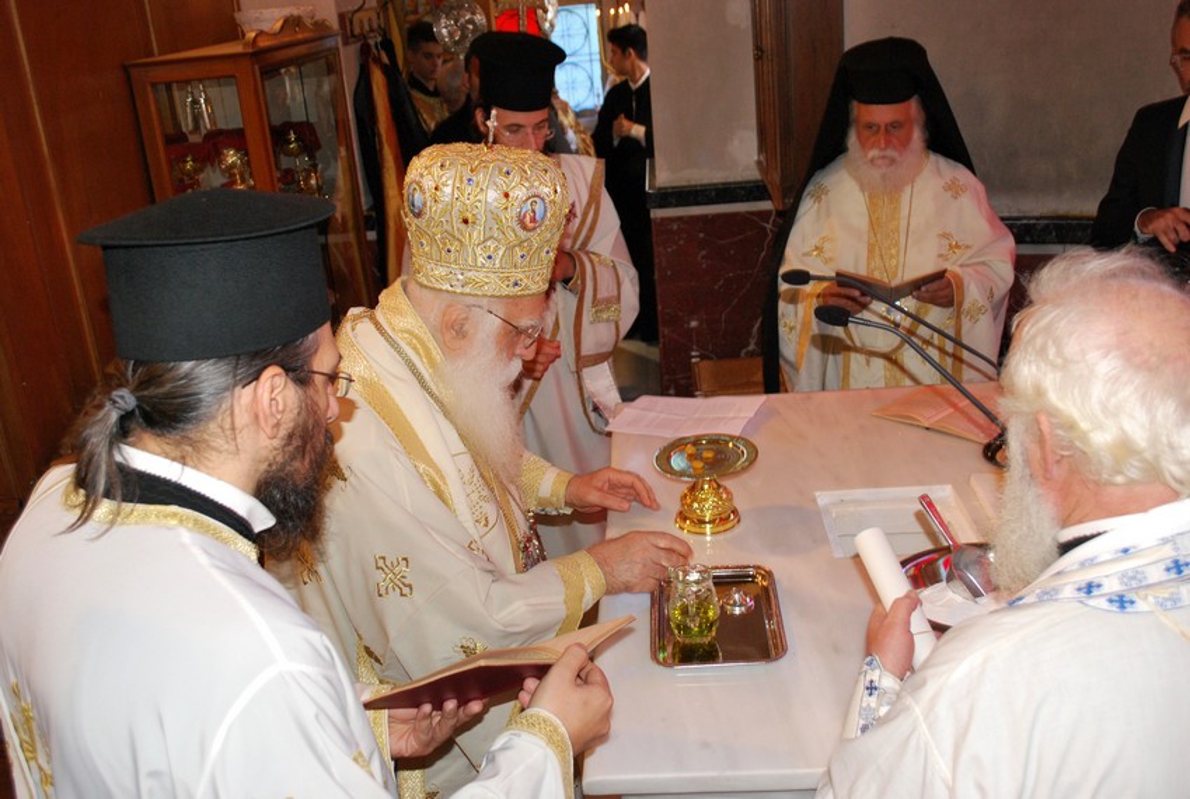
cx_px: 595
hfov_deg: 57.1
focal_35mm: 33
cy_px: 400
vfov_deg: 40.1
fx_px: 1093
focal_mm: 22
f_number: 5
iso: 800
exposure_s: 1/60
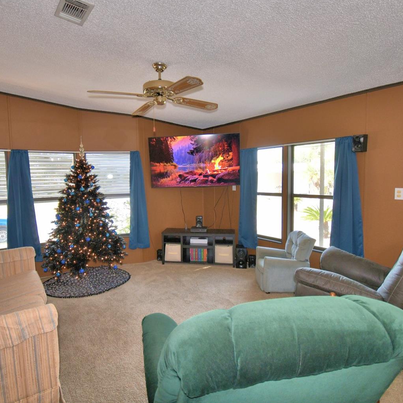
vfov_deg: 74.8
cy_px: 194
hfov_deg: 74.7
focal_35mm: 20
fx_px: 263
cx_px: 183
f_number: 4.5
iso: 200
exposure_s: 1/50
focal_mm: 10
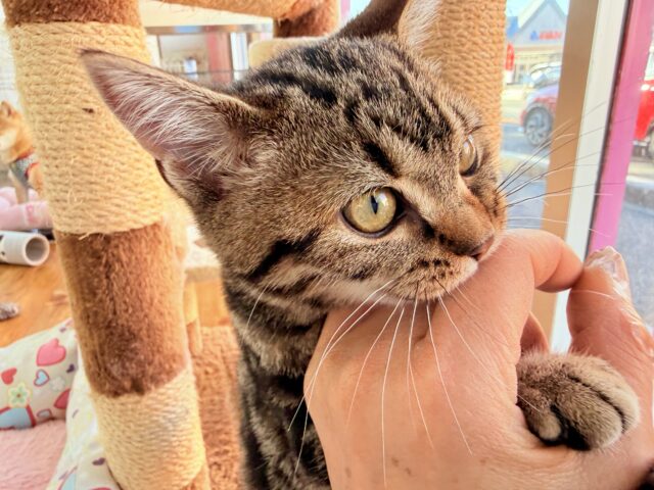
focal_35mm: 24
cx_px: 327
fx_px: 453
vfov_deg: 56.8
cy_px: 245
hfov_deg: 71.6
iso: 64
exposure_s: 1/100
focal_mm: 2.22
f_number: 2.2
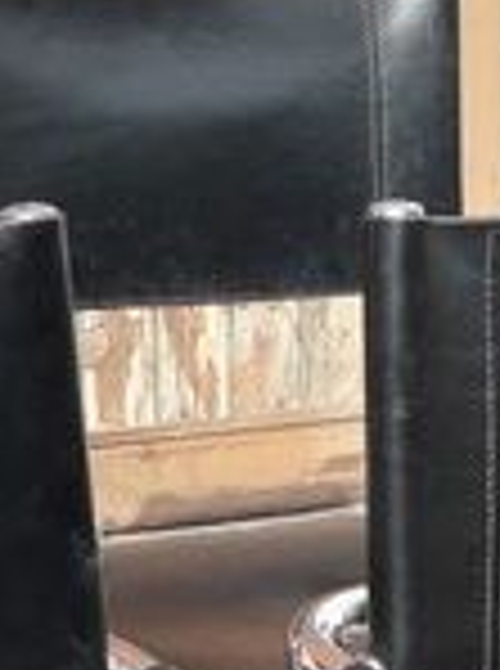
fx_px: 2108
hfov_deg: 13.5
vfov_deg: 15.8
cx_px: 360
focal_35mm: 109
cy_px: 1151
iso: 40
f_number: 1.9
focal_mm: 3.6
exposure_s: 1/368
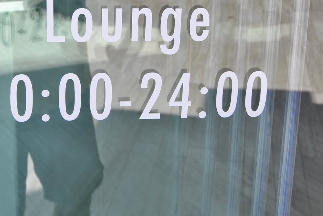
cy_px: 83
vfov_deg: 17.5
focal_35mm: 78
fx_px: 701
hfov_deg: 25.9
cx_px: 116
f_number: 6.3
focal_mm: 24
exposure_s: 1/160
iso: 100
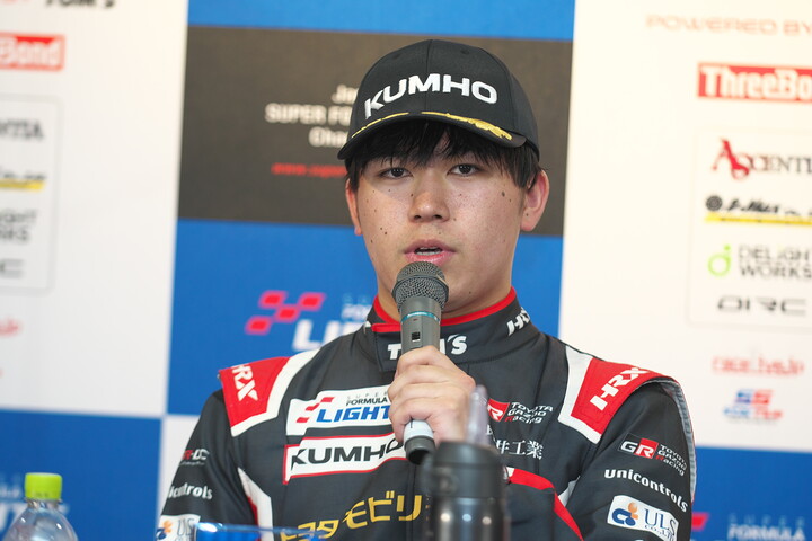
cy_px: 270
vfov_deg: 7.0
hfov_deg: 10.5
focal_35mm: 195
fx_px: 4398
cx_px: 406
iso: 320
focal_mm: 130
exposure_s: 1/200
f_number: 2.8
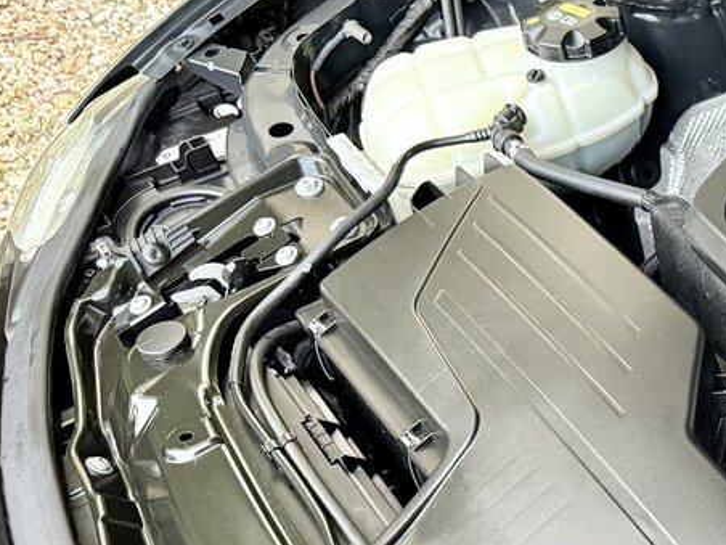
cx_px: 965
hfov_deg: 24.6
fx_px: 1426
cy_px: 534
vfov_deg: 21.0
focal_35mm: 68
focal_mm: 6.76
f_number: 1.78
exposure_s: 1/60
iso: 500
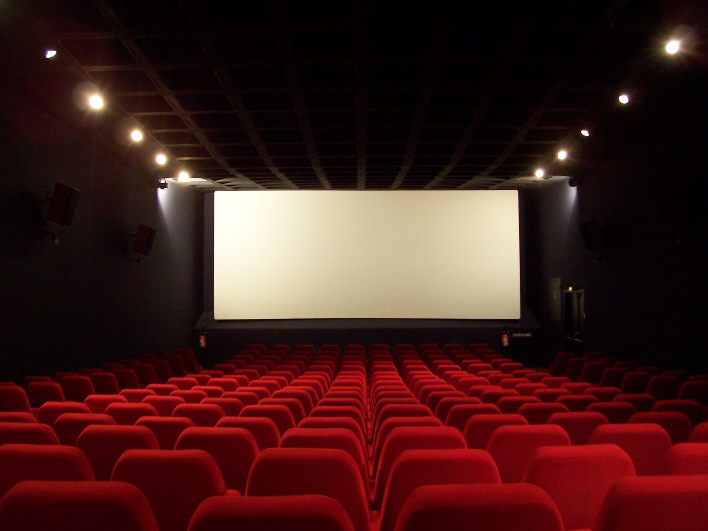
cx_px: 354
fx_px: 695
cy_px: 266
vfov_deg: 41.8
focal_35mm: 34
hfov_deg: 54.0
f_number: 2.7
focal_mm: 5.6
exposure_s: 1/8
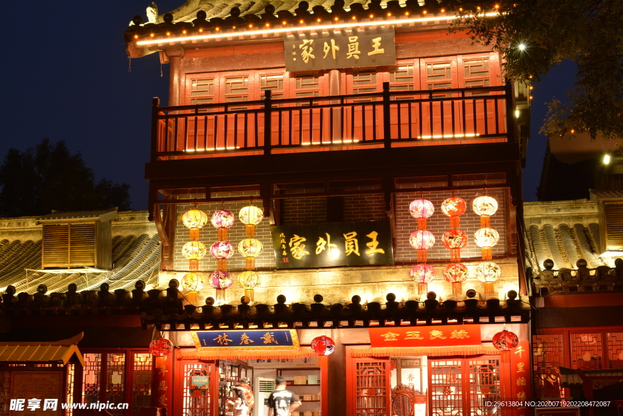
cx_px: 312
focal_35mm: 52
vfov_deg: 25.8
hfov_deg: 37.8
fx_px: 909
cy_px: 208
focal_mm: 35
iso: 200
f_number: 8
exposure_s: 1/2
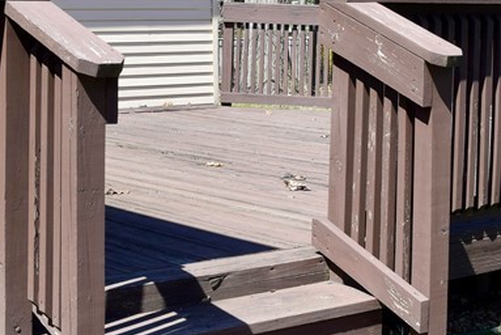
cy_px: 89
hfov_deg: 23.9
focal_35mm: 85
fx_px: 1184
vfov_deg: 16.0
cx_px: 208
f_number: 8
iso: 220
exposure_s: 1/250
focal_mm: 20
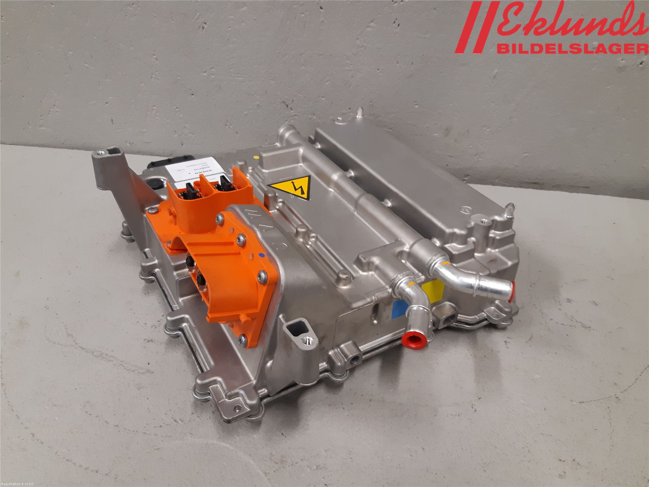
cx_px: 324
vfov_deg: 53.1
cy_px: 244
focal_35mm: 26
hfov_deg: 67.3
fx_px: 487
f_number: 1.7
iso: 125
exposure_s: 1/50
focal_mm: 3.93
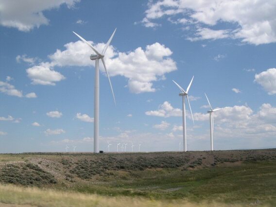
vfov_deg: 37.7
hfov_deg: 49.0
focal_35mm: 38
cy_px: 104
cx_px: 138
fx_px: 303
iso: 100
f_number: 7.6
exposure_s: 1/310
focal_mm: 8
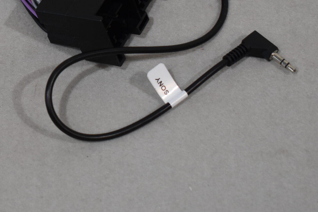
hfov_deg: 13.5
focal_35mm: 151
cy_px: 17
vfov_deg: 9.0
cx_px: 35
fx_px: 1334
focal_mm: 48
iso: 800
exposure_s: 1/250
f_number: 5.3
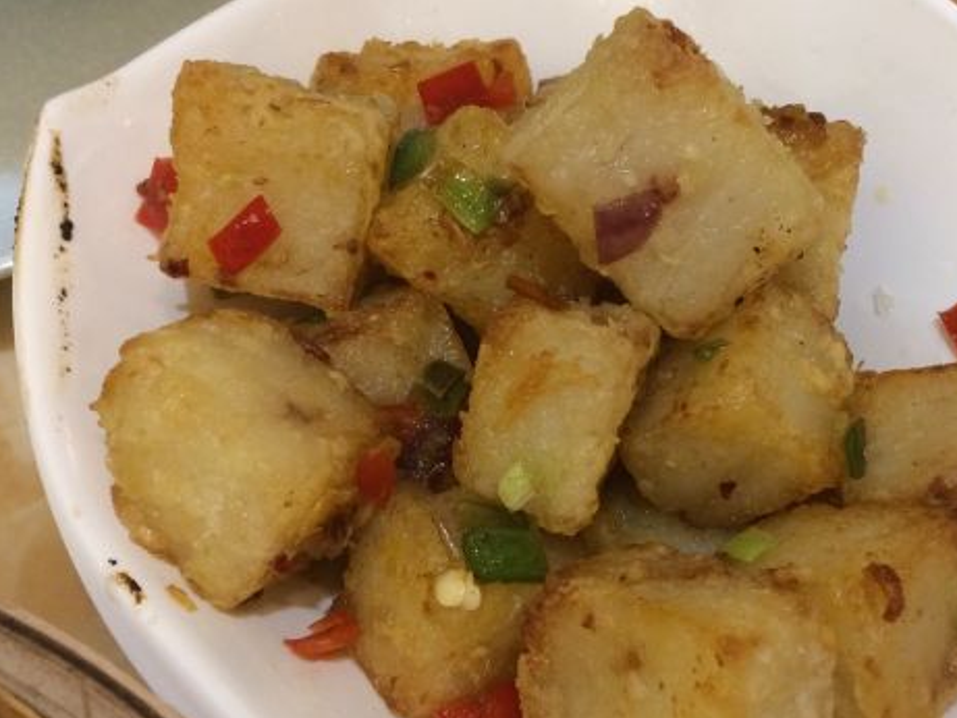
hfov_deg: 42.7
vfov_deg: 32.8
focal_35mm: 44
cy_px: 408
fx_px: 1217
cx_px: 575
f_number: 2.2
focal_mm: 4.15
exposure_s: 1/33
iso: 200
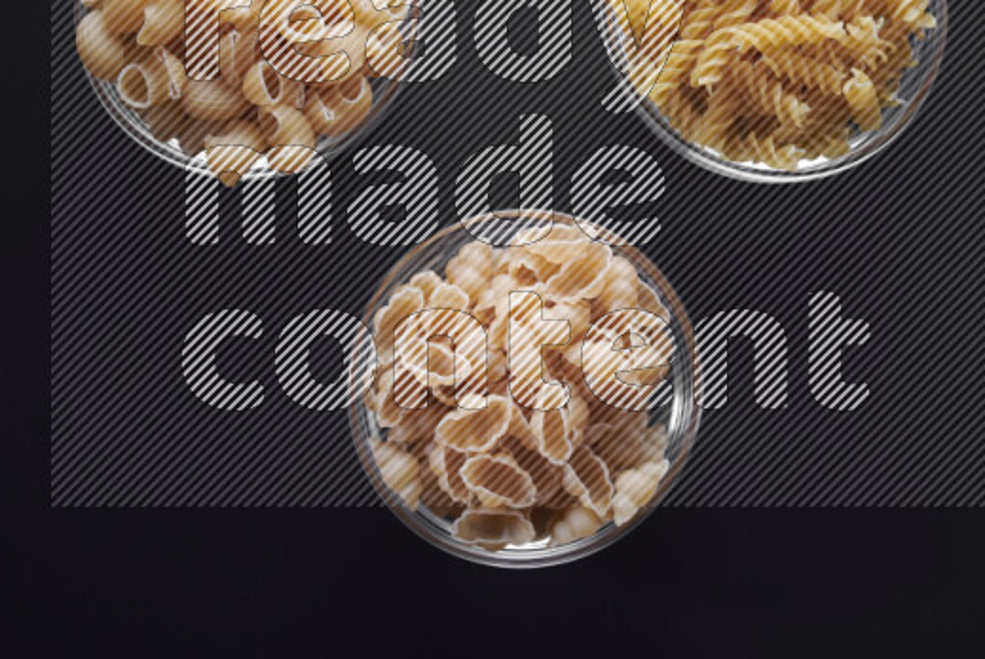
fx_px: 2109
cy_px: 180
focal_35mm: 77
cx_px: 524
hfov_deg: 26.3
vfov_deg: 17.7
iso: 100
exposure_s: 1/100
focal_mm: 50
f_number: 8
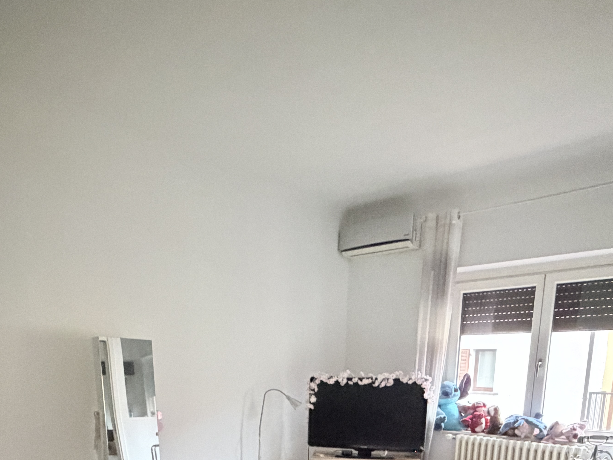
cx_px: 298
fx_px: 531
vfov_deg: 40.1
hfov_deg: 60.0
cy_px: 476
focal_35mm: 30
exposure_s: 1/36
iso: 1600
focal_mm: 2.22
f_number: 2.2
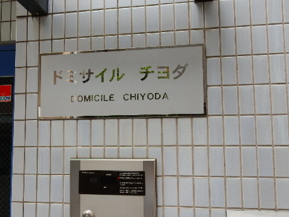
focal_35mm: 35
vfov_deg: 40.7
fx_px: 292
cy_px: 119
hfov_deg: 52.3
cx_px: 116
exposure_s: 1/50
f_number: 3.7
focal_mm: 4.5
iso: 125
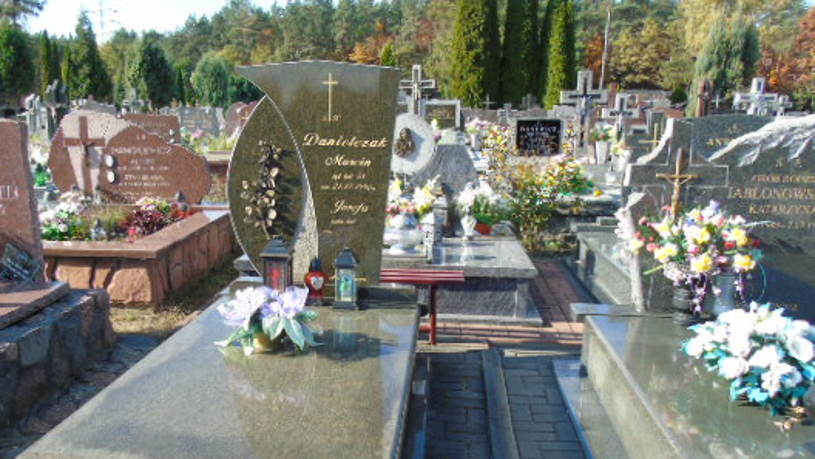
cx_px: 336
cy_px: 308
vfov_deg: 35.3
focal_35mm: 33
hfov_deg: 59.1
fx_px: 713
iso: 80
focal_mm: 4.4
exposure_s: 1/250
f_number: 3.4
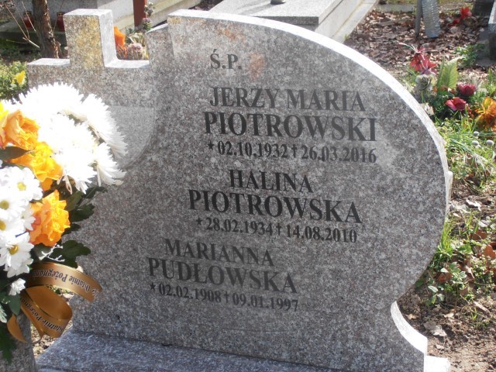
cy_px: 186
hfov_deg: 28.2
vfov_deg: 21.3
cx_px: 248
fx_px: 989
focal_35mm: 69
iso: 80
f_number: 4.8
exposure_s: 1/160
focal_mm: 12.29
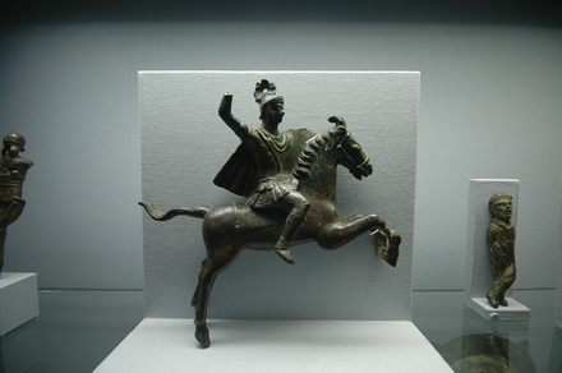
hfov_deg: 100.5
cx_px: 281
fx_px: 234
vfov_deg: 77.1
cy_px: 186
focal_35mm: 15
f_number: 4
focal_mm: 10
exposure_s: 1/10
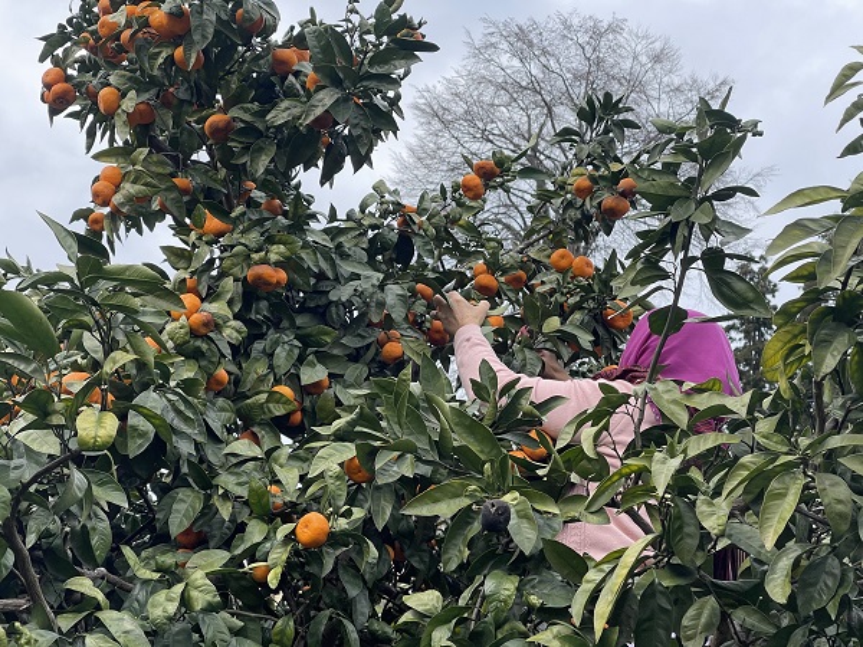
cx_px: 432
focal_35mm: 64
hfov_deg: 30.3
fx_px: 1596
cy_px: 324
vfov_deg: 22.9
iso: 20
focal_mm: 7.5
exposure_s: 1/348
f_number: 2.2
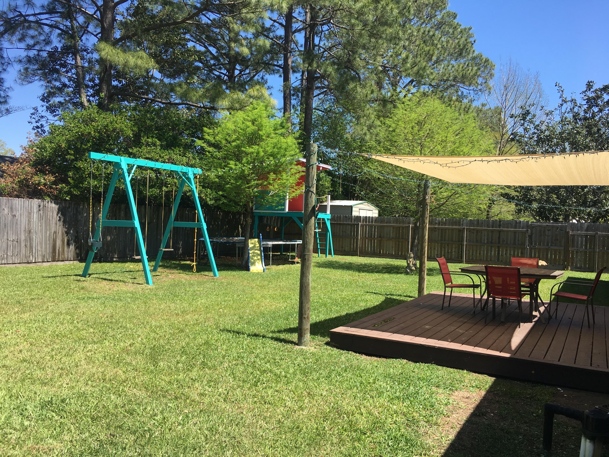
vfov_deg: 48.2
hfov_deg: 61.7
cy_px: 228
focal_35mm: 29
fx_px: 510
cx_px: 304
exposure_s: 1/739
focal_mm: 4.15
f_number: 2.2
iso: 25
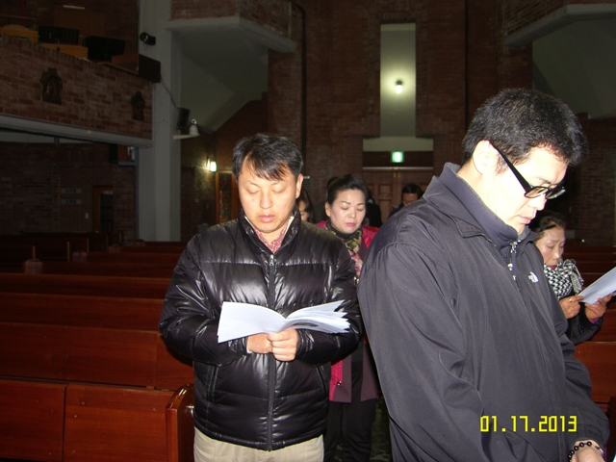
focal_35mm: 28
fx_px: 498
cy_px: 231
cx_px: 308
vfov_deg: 49.7
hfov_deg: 63.4
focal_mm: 7.4
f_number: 2.2
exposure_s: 1/30
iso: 50
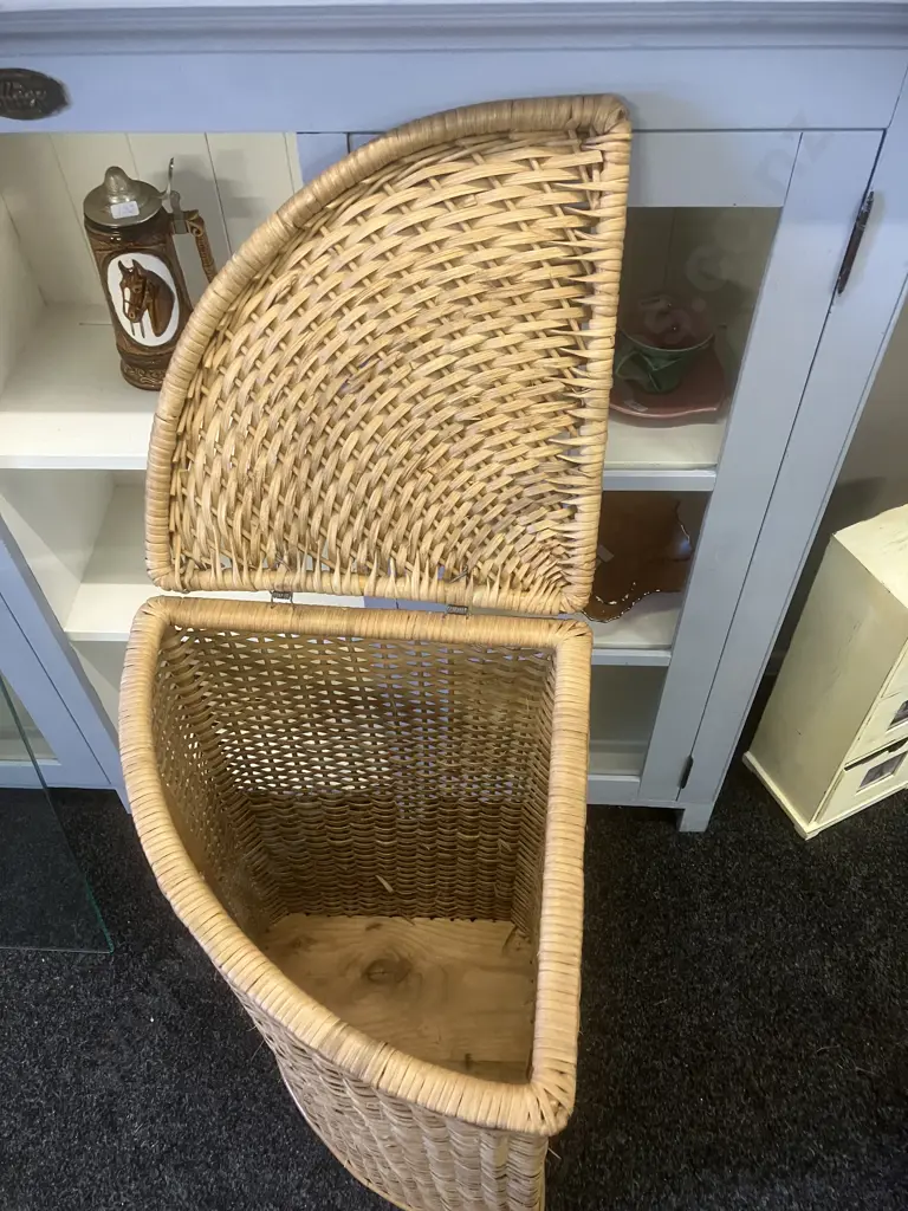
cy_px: 606
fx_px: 979
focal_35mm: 28
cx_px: 454
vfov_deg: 63.4
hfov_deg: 49.7
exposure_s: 1/50
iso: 200
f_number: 1.8
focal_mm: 3.99
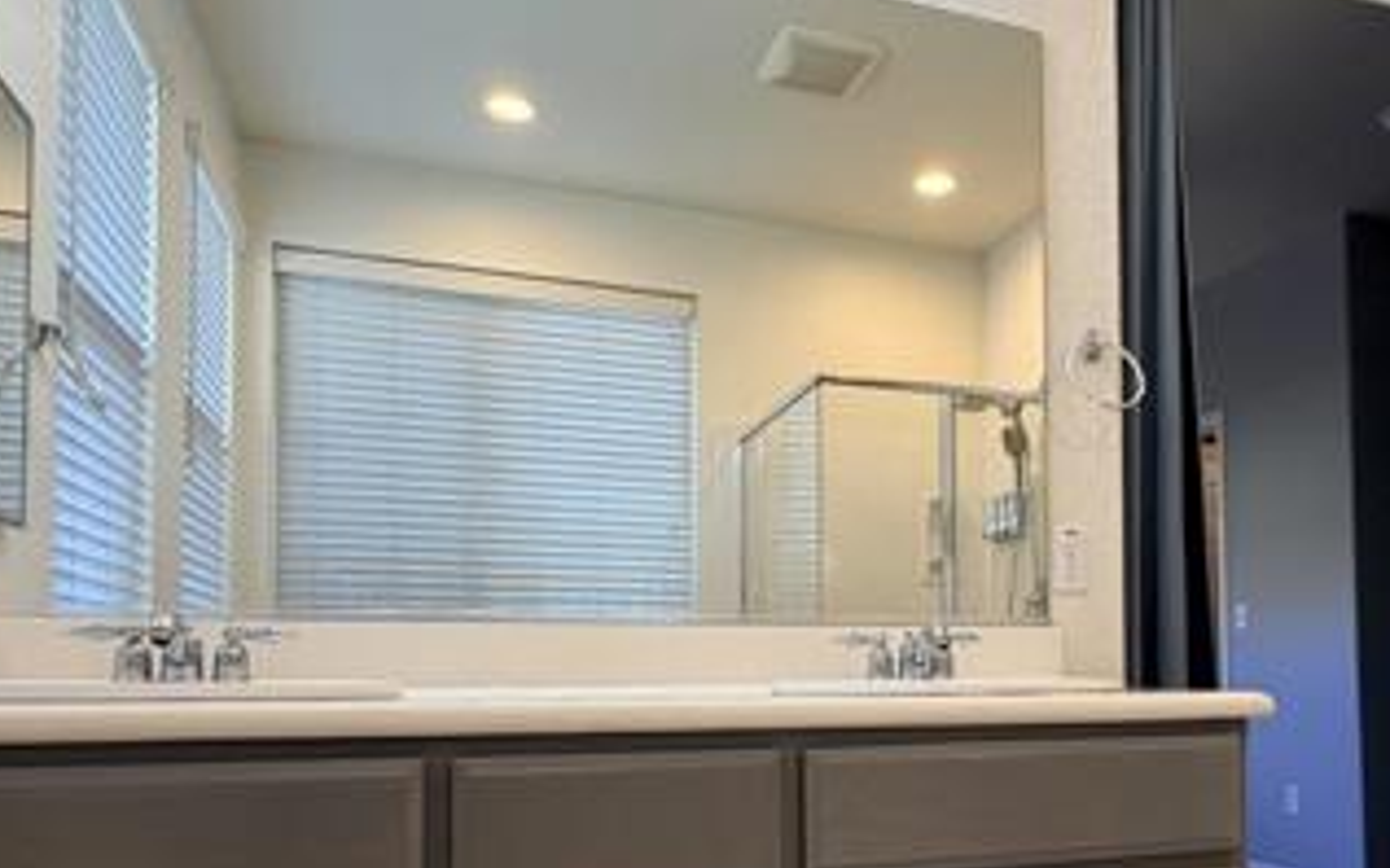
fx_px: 1136
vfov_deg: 40.9
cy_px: 627
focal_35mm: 30
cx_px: 912
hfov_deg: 61.6
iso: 200
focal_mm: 2.22
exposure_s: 1/120
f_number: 2.2
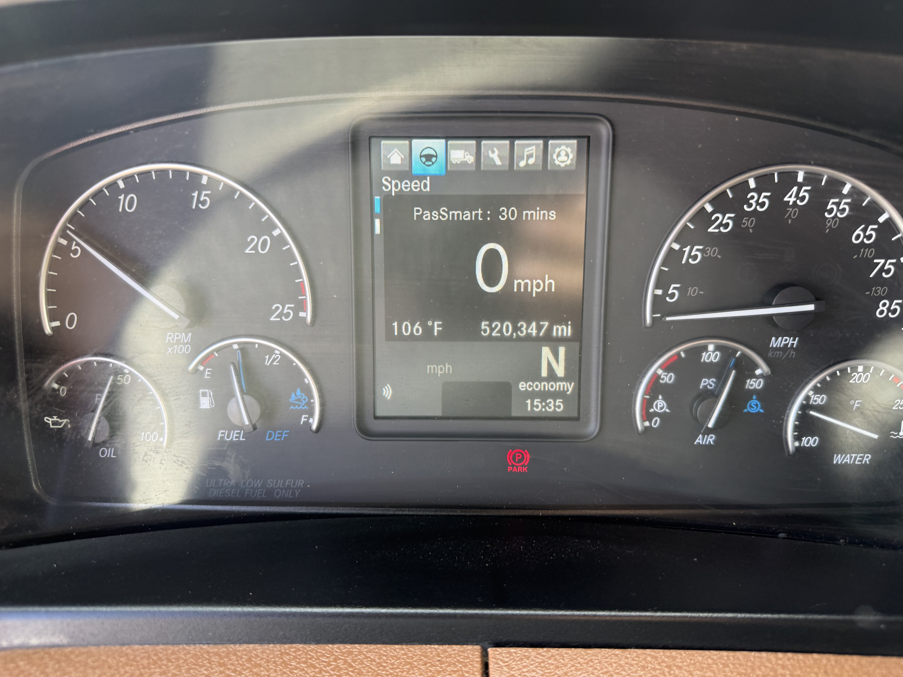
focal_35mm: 24
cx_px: 452
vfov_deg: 56.8
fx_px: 626
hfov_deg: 71.6
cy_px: 338
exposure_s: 1/130
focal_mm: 6.76
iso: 100
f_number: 1.78
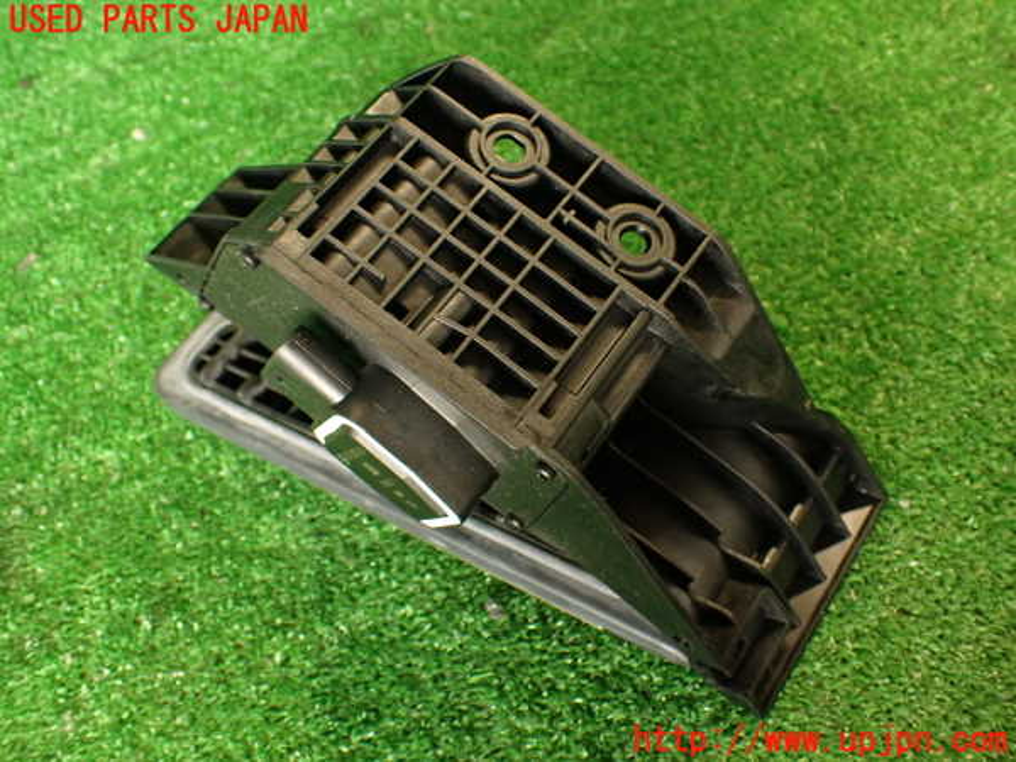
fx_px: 939
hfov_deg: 56.8
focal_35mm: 32
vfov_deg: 44.2
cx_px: 508
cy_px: 381
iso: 320
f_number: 2.4
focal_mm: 5.79
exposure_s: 1/30
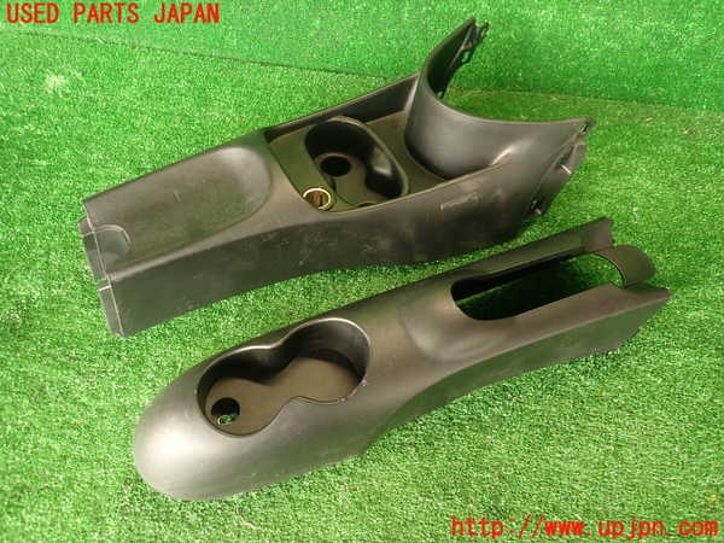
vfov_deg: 54.9
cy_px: 272
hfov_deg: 69.4
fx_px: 523
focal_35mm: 25
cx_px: 362
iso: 200
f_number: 2
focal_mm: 4.5
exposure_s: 1/40
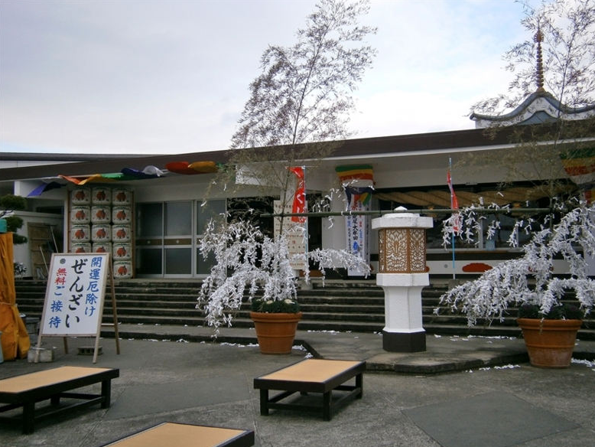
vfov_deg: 38.7
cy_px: 228
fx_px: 636
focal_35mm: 37
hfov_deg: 50.1
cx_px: 304
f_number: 3.1
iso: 80
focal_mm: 6.4
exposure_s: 1/500
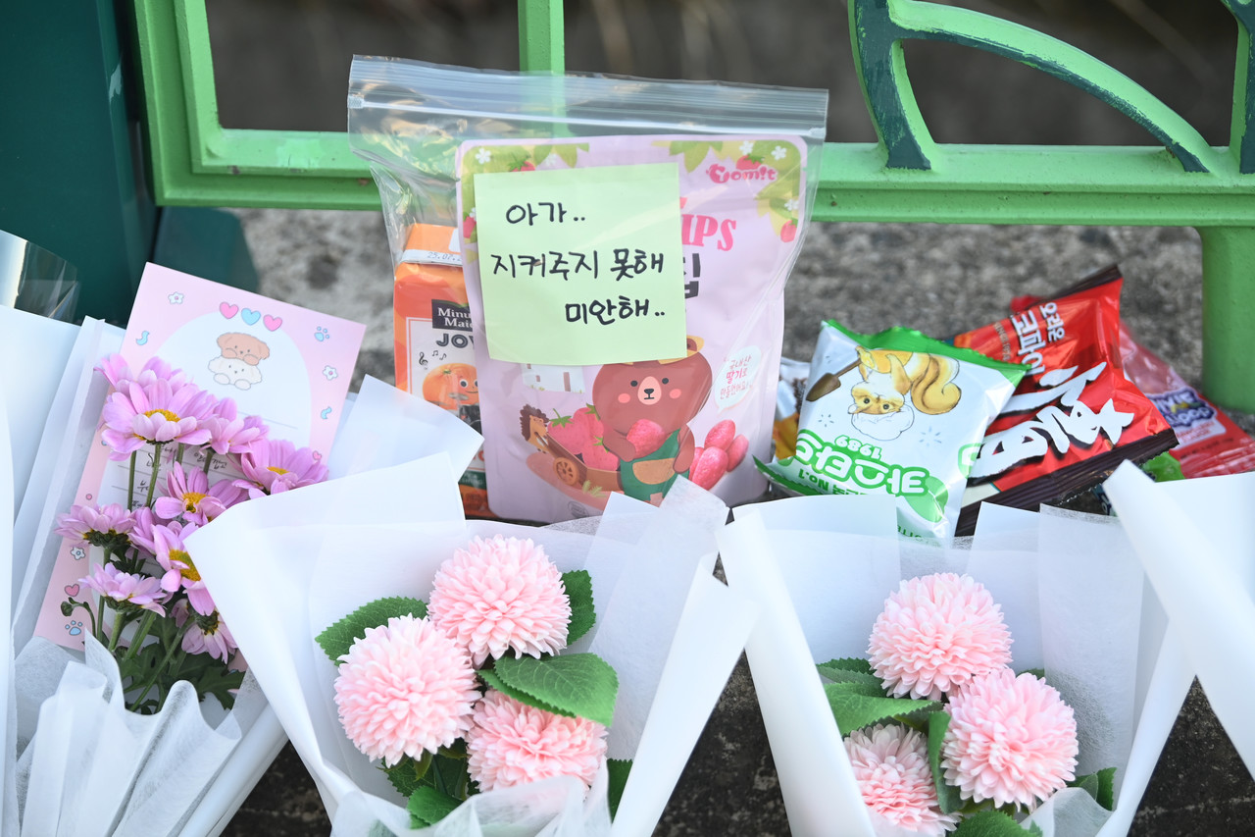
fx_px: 4531
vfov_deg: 10.5
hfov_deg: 15.8
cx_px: 628
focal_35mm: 130
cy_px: 418
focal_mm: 130
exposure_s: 1/800
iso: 640
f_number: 5.6
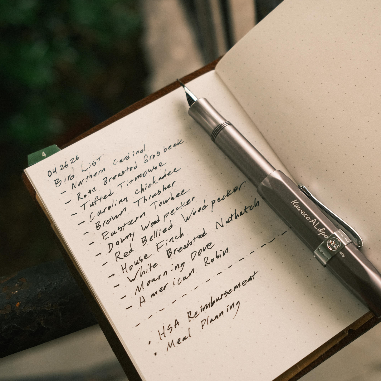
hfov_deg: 36.7
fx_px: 560
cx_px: 285
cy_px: 192
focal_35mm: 45
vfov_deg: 37.6
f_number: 4
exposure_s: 1/400
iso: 400
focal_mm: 23
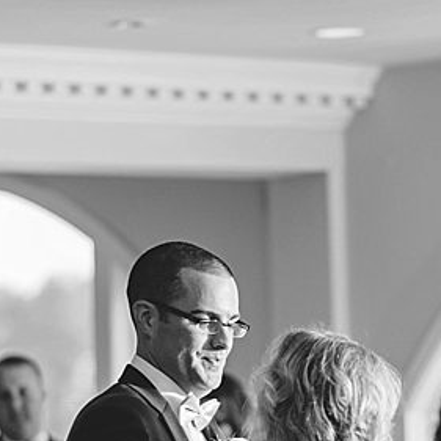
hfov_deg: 7.2
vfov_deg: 7.2
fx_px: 3488
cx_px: 287
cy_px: 326
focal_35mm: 242
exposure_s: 1/160
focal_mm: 85
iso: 400
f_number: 1.8
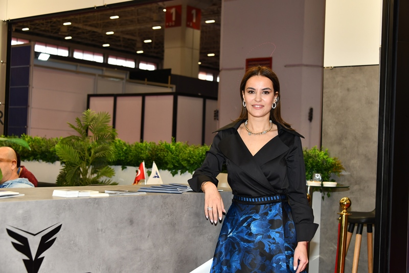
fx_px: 636
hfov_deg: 35.6
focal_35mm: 56
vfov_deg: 24.2
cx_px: 204
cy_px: 136
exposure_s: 1/200
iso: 640
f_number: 5
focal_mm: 56
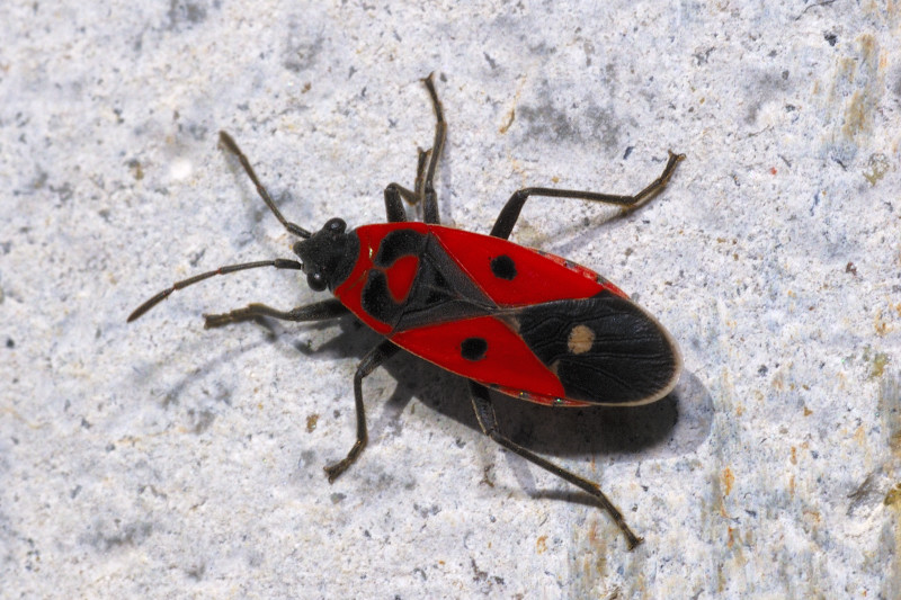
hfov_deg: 13.0
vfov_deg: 8.7
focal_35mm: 158
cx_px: 450
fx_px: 3941
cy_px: 300
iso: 200
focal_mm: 105
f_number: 32
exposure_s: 1/250
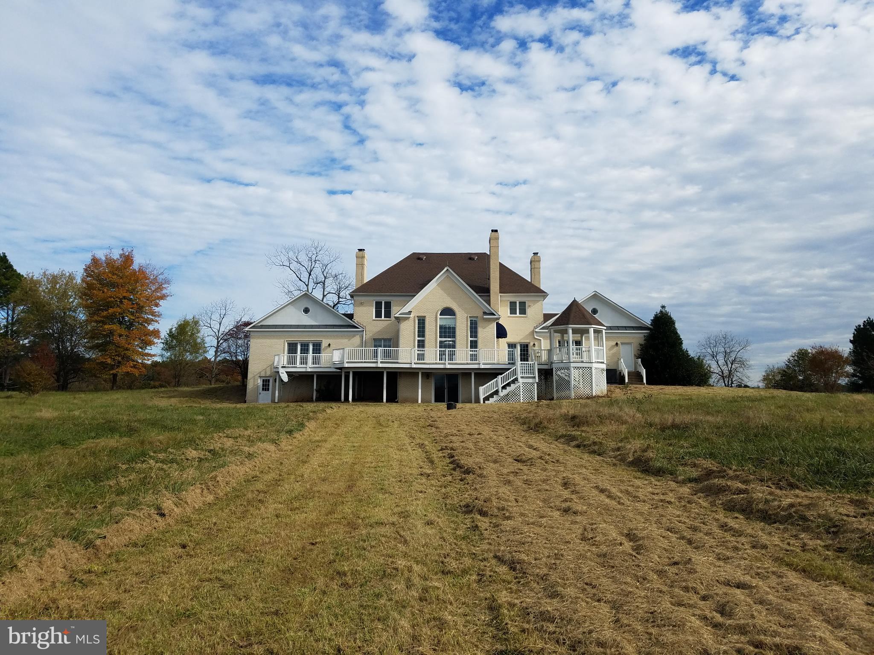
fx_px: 656
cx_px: 437
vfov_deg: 53.1
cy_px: 328
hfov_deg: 67.3
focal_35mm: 26
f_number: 1.7
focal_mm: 4.2
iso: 50
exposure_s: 1/3824
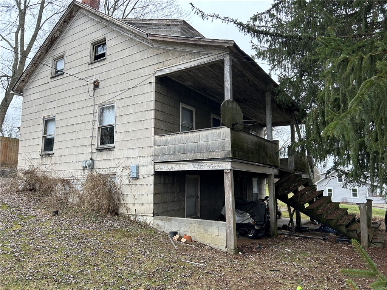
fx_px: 291
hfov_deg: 67.3
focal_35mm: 26
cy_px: 145
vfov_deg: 53.1
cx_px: 194
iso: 40
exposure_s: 1/256
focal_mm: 5.7
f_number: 1.5
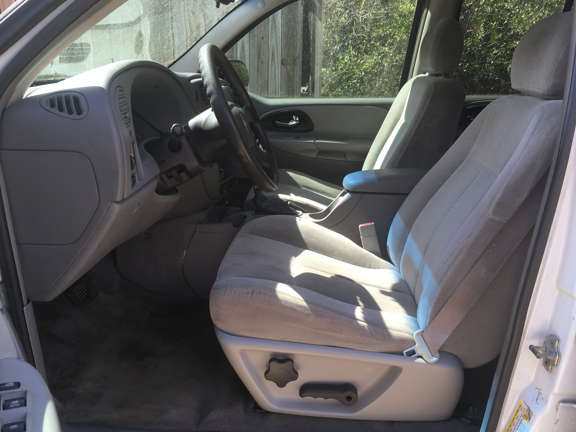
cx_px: 288
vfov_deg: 48.2
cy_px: 216
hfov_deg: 61.7
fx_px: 483
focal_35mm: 29
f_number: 2.2
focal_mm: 4.15
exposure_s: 1/218
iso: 25
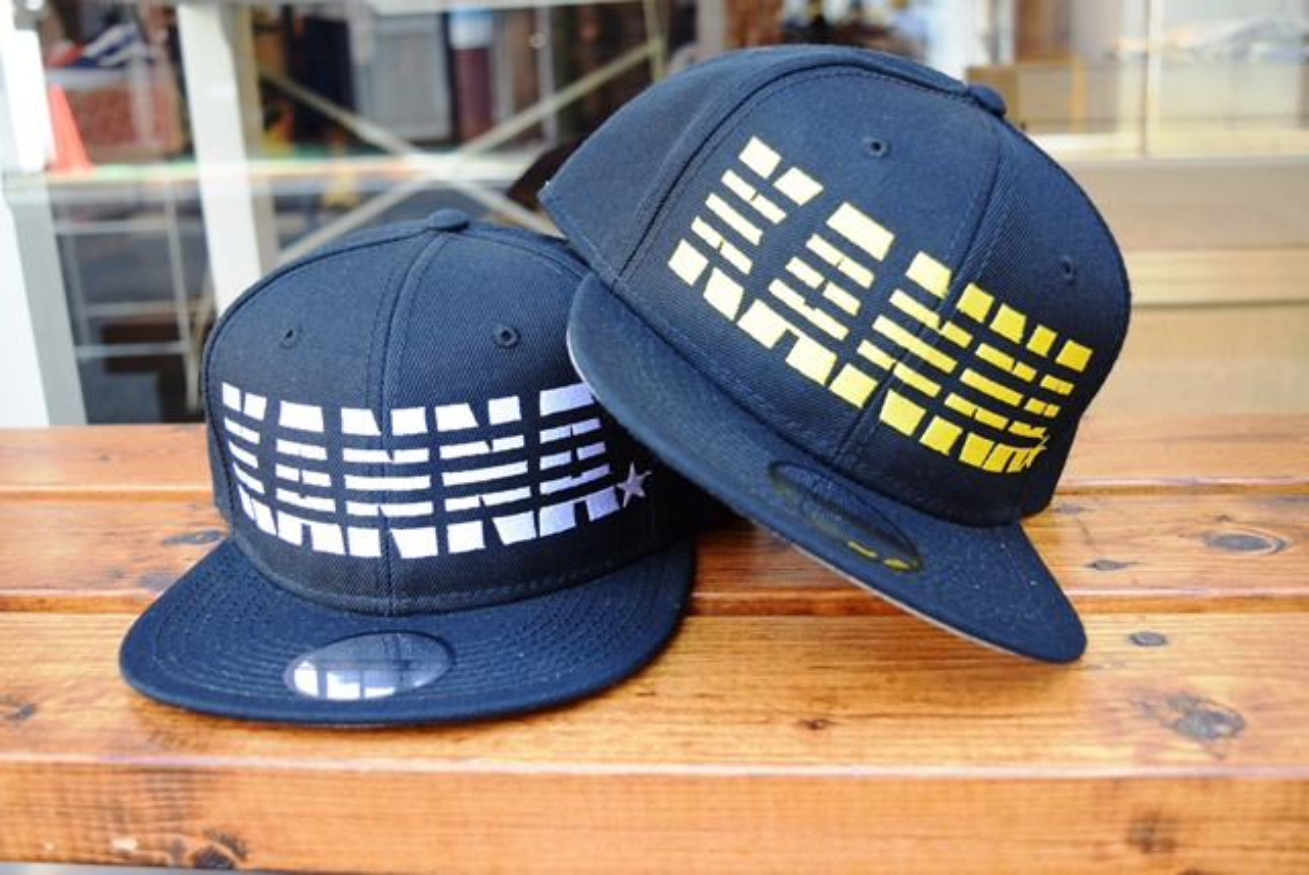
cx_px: 654
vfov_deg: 36.9
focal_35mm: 36
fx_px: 1310
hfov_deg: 53.1
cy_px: 438
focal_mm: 24
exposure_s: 1/60
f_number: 4
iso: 450
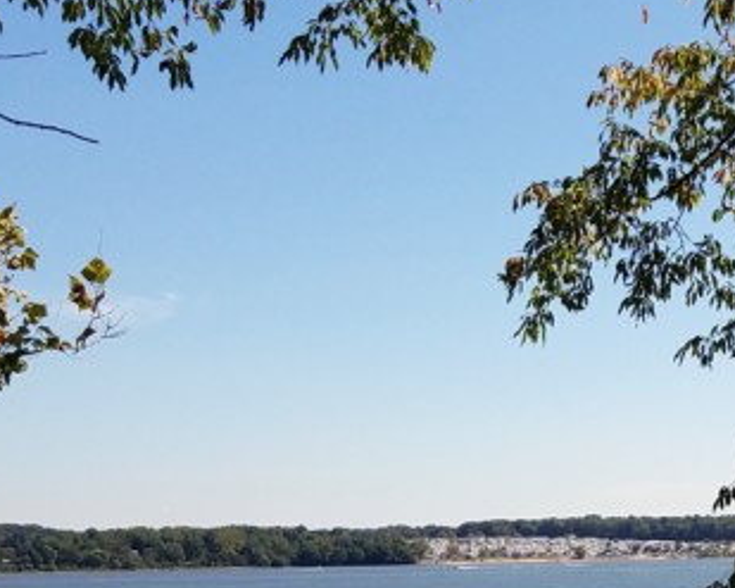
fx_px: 1827
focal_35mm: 84
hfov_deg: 21.9
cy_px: 595
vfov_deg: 17.8
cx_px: 730
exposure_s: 1/2504
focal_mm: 4.2
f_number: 1.7
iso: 50
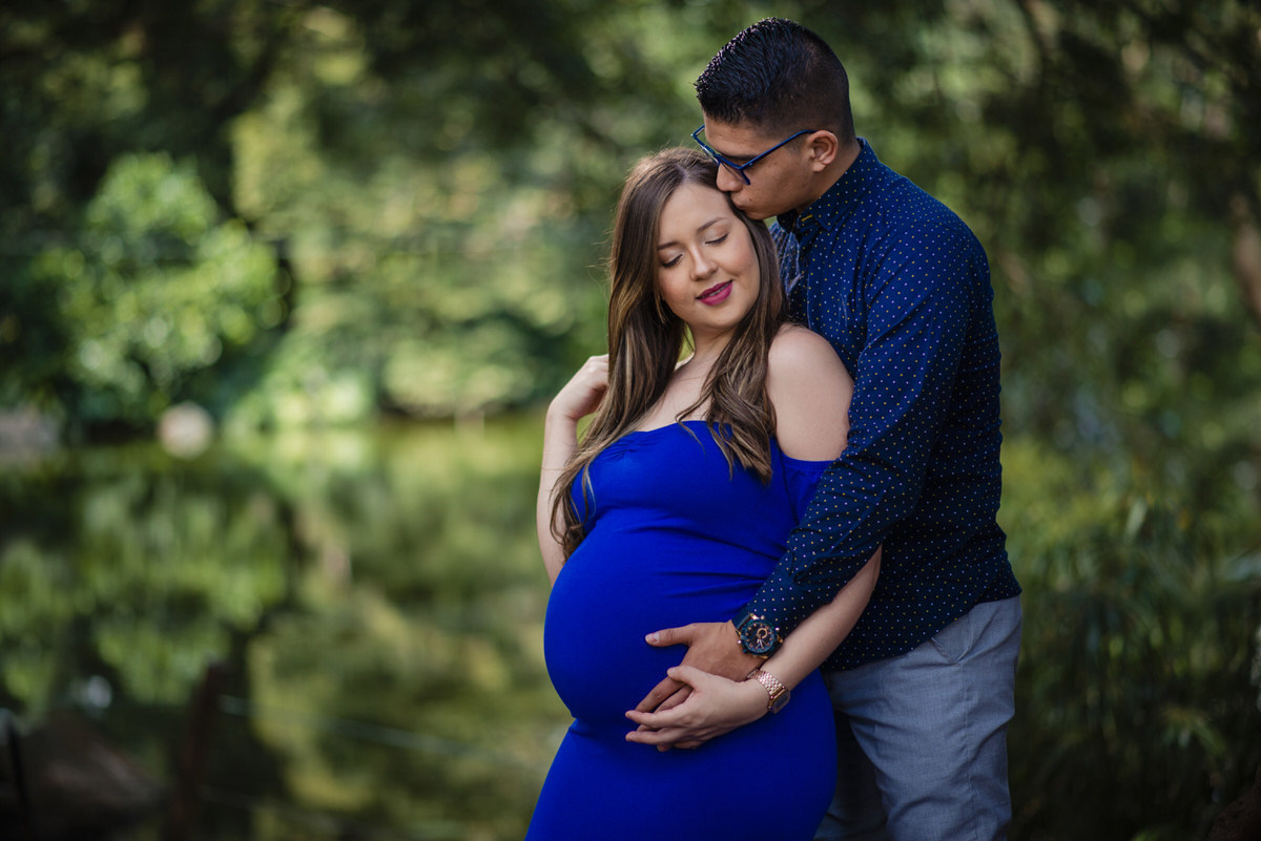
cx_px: 630
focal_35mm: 85
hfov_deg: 23.9
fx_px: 2978
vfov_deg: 16.1
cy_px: 420
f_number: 1.8
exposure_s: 1/500
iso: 100
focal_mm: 85
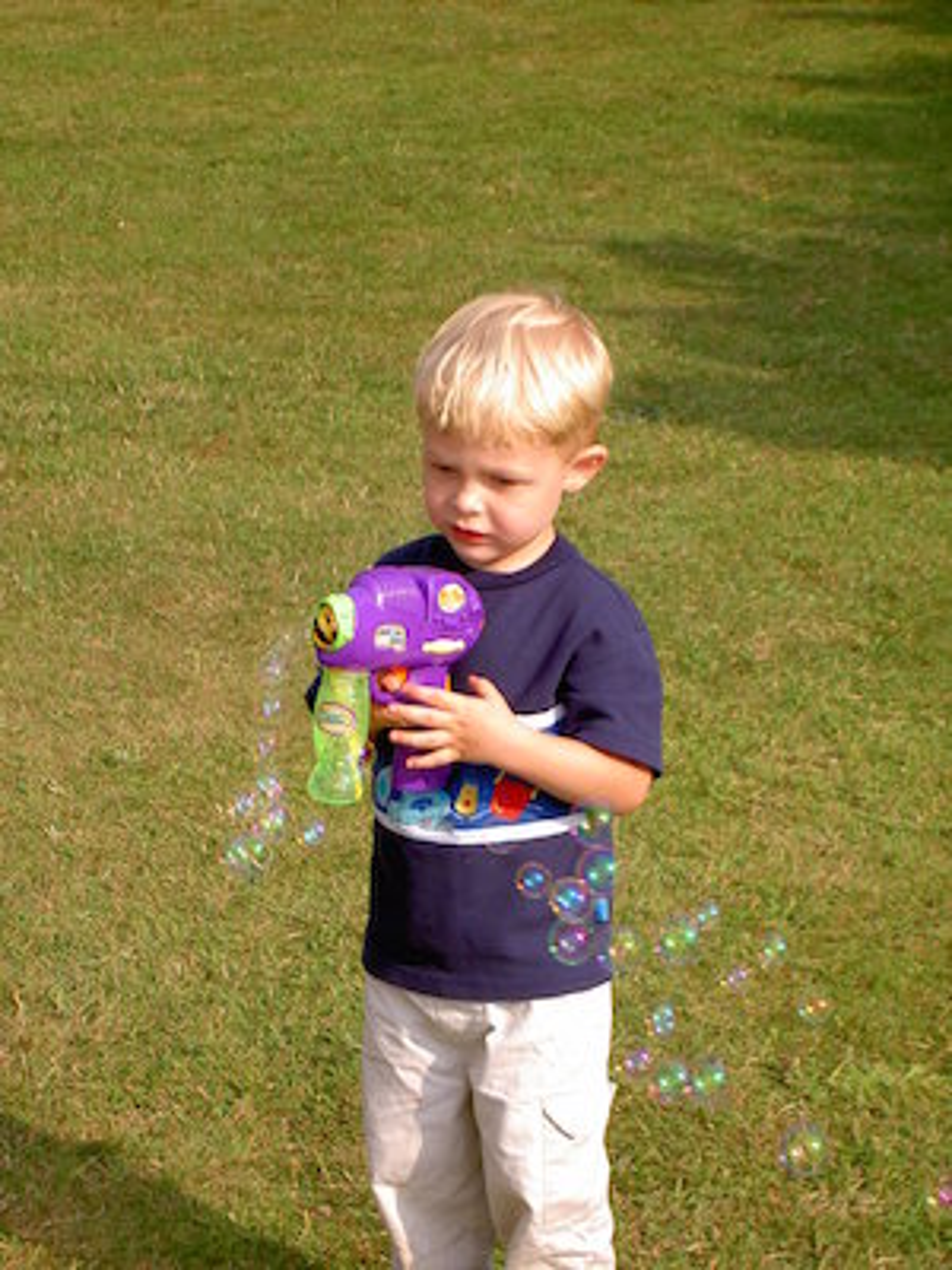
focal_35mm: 102
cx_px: 476
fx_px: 3740
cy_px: 635
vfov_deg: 19.3
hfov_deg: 14.5
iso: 50
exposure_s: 1/200
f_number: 4.9
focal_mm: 16.8
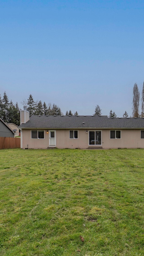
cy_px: 127
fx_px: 163
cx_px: 95
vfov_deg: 76.3
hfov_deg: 47.0
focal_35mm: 24
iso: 100
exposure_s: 1/160
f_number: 9
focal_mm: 10
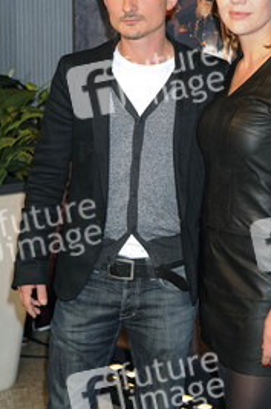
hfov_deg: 15.1
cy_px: 159
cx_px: 190
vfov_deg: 22.6
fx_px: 1020
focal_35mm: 90
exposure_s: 1/160
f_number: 5.6
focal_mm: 60
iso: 640
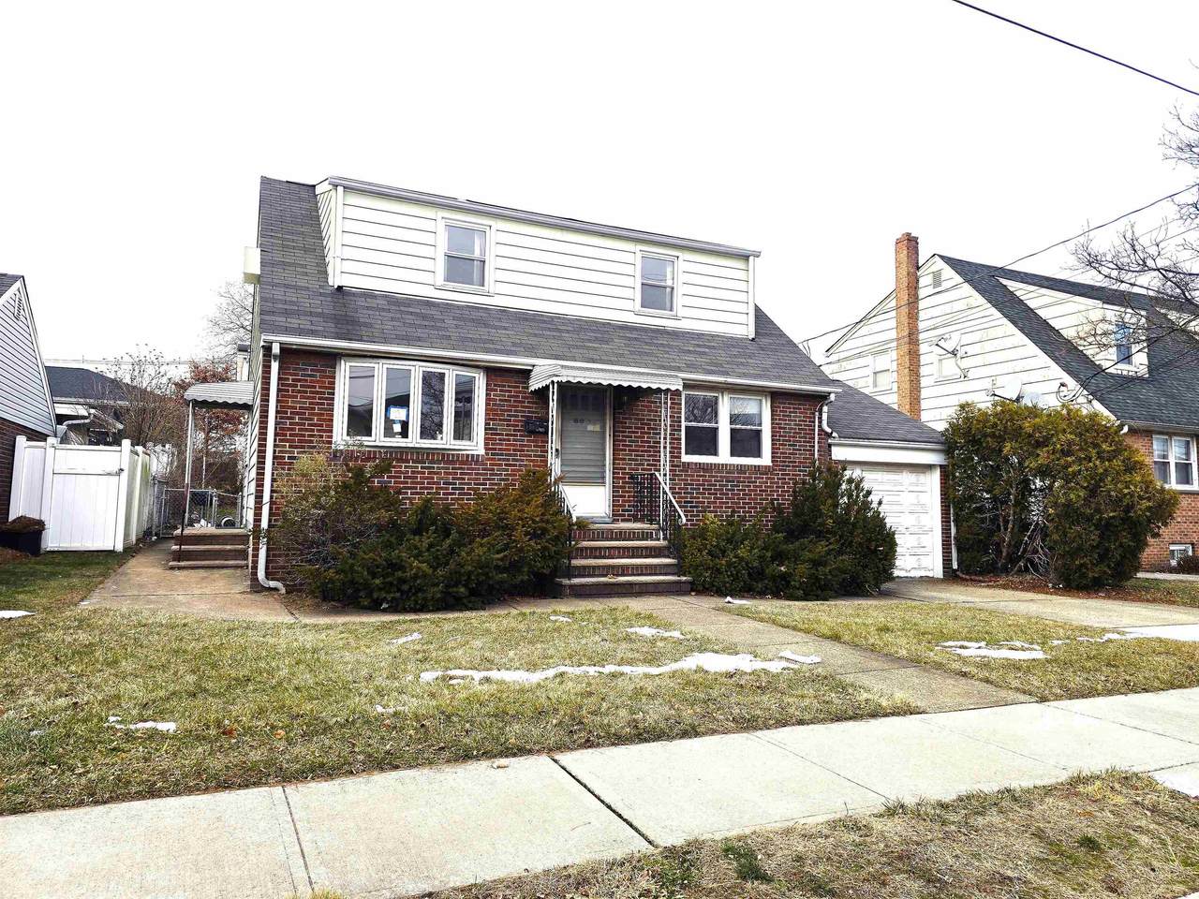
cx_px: 600
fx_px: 797
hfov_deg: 73.9
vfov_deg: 58.9
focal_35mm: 23
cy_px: 450
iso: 12
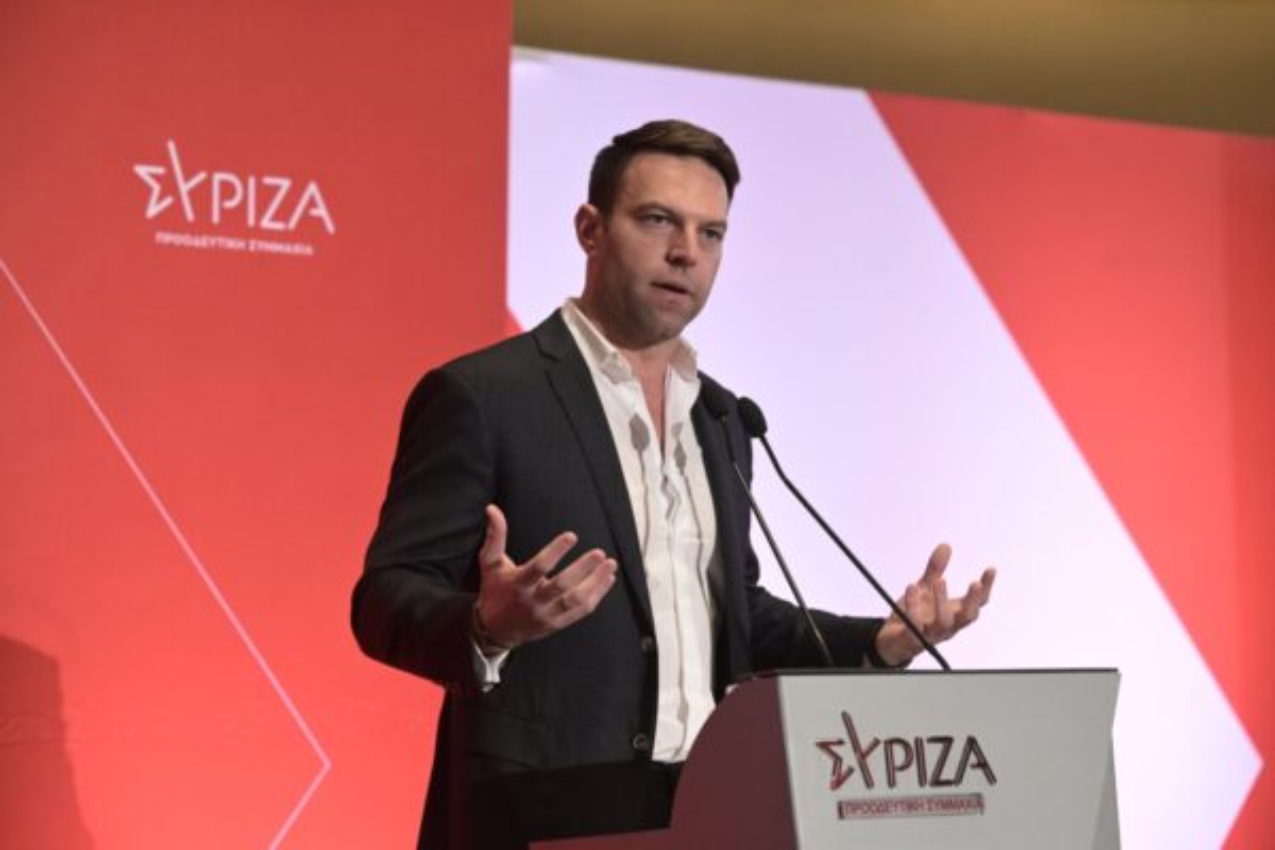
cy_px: 425
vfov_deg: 13.3
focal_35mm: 103
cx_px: 638
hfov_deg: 19.8
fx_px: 3648
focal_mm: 103
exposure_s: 1/320
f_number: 4.5
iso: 5000
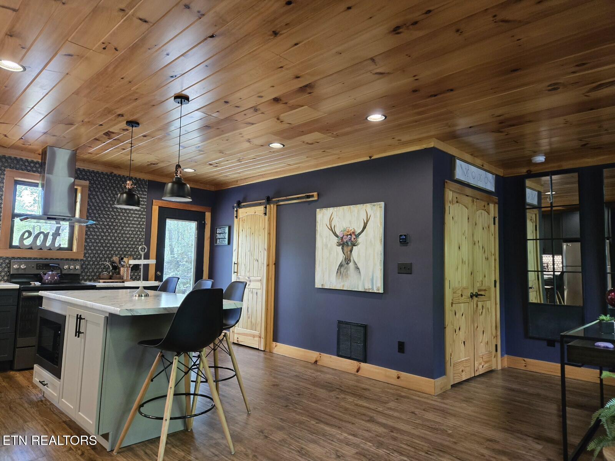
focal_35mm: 23
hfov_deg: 73.9
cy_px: 230
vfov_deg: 58.9
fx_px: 409
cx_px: 308
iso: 500
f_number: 1.8
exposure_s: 1/60.2
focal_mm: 5.4
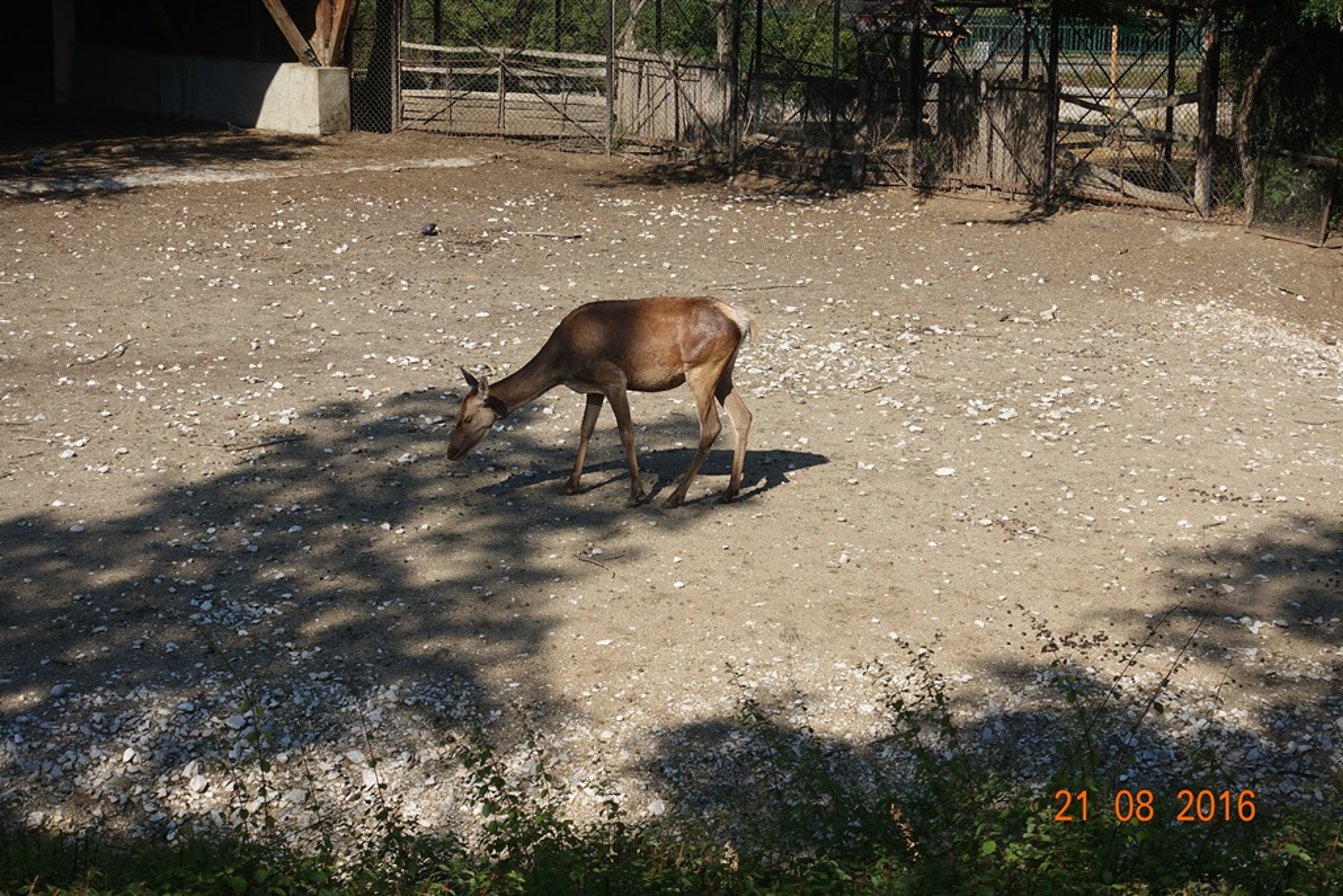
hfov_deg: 28.8
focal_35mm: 70
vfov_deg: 19.5
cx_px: 672
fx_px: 2612
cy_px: 448
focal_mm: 25.7
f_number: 5.6
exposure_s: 1/400
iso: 125
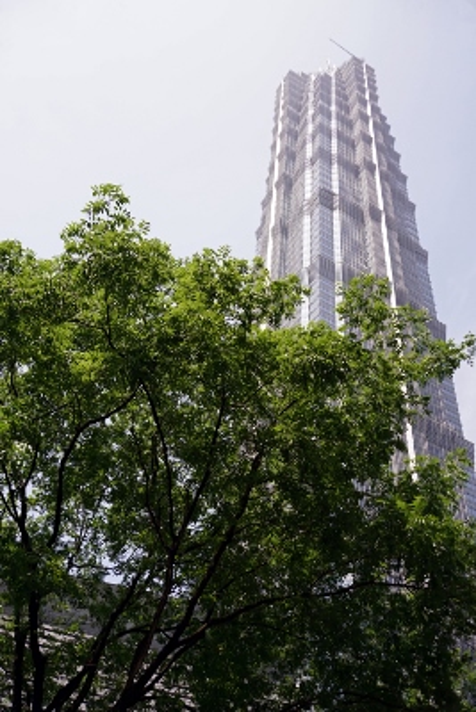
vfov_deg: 53.1
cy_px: 356
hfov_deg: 36.9
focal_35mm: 36
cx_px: 238
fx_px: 713
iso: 100
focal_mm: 24
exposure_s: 1/640
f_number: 4.5
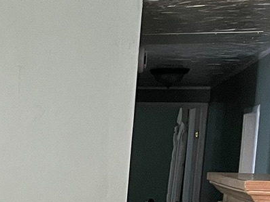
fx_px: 1045
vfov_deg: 10.7
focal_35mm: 134
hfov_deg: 11.8
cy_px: 302
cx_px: -387
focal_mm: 4.2
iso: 200
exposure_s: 1/60
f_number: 1.6
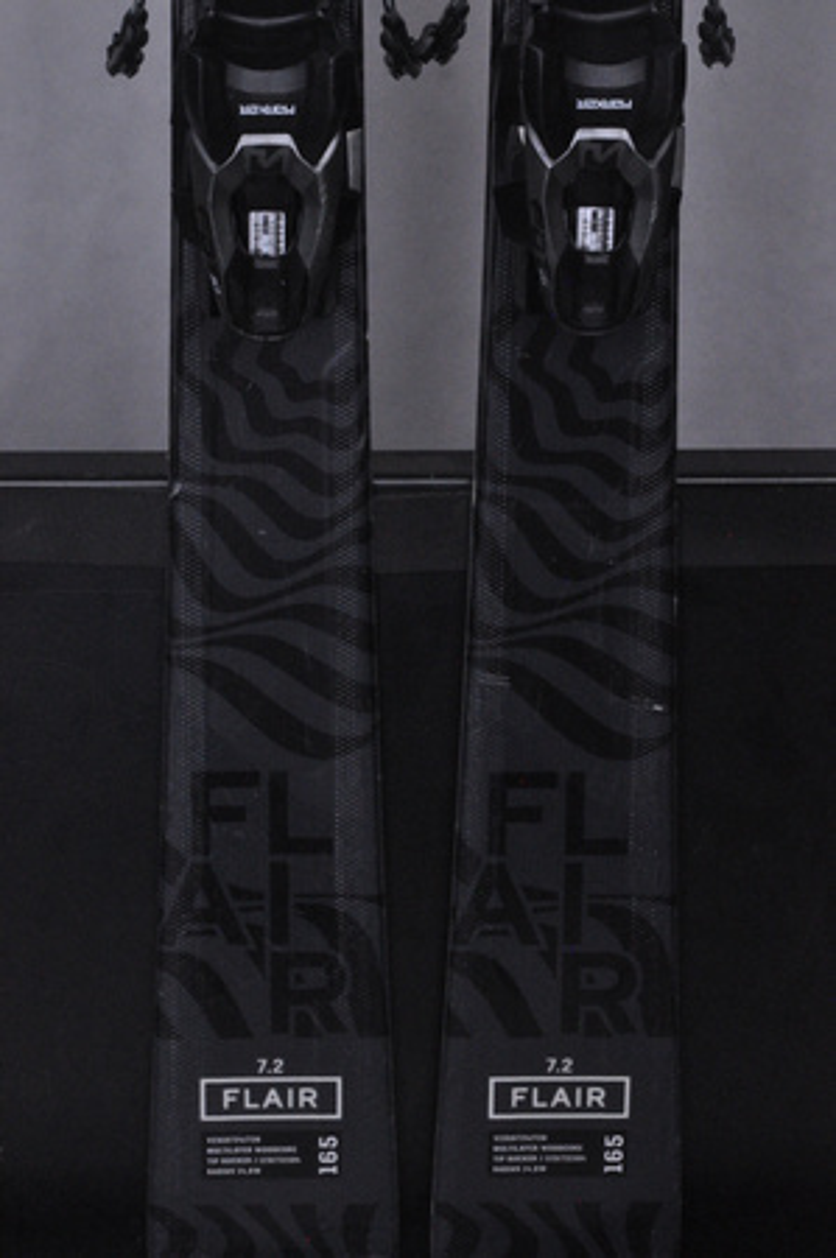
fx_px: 4451
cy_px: 629
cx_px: 418
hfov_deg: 10.7
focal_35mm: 128
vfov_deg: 16.1
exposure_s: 1/125
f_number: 11
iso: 3200
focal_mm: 85
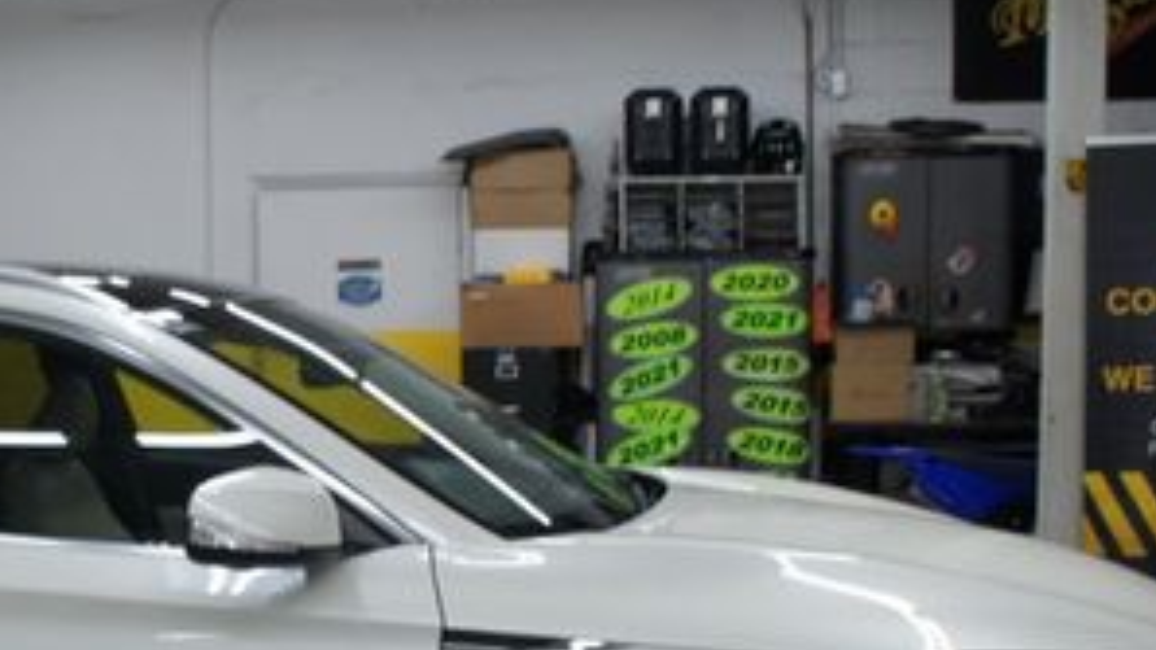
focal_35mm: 61
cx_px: 152
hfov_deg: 32.9
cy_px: 553
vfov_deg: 19.4
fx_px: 1870
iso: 200
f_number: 4.5
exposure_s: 1/40
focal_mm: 18
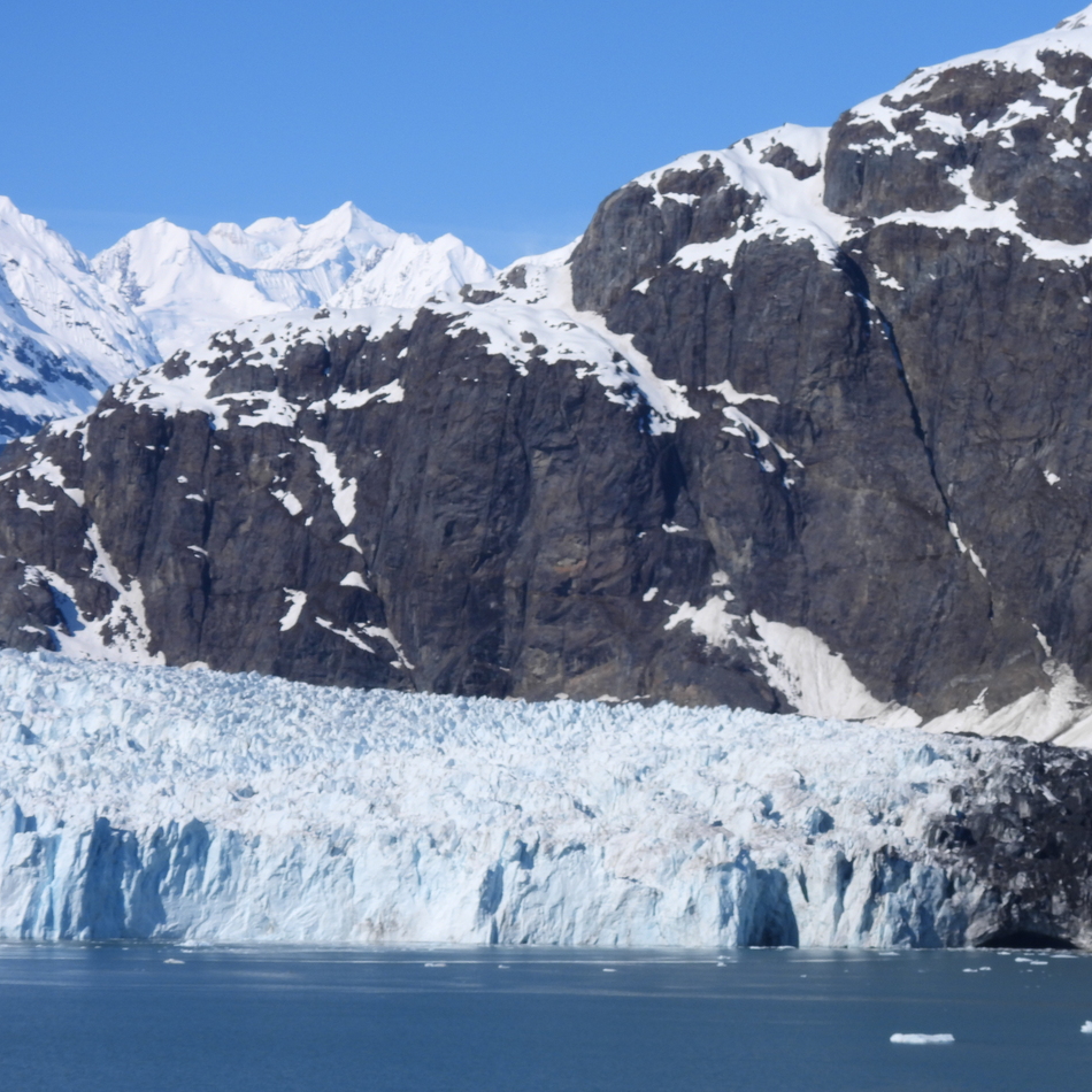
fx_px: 4461
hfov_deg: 13.9
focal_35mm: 125
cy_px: 547
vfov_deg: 14.0
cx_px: 731
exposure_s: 1/2000
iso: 100
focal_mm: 18.7
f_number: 4.5
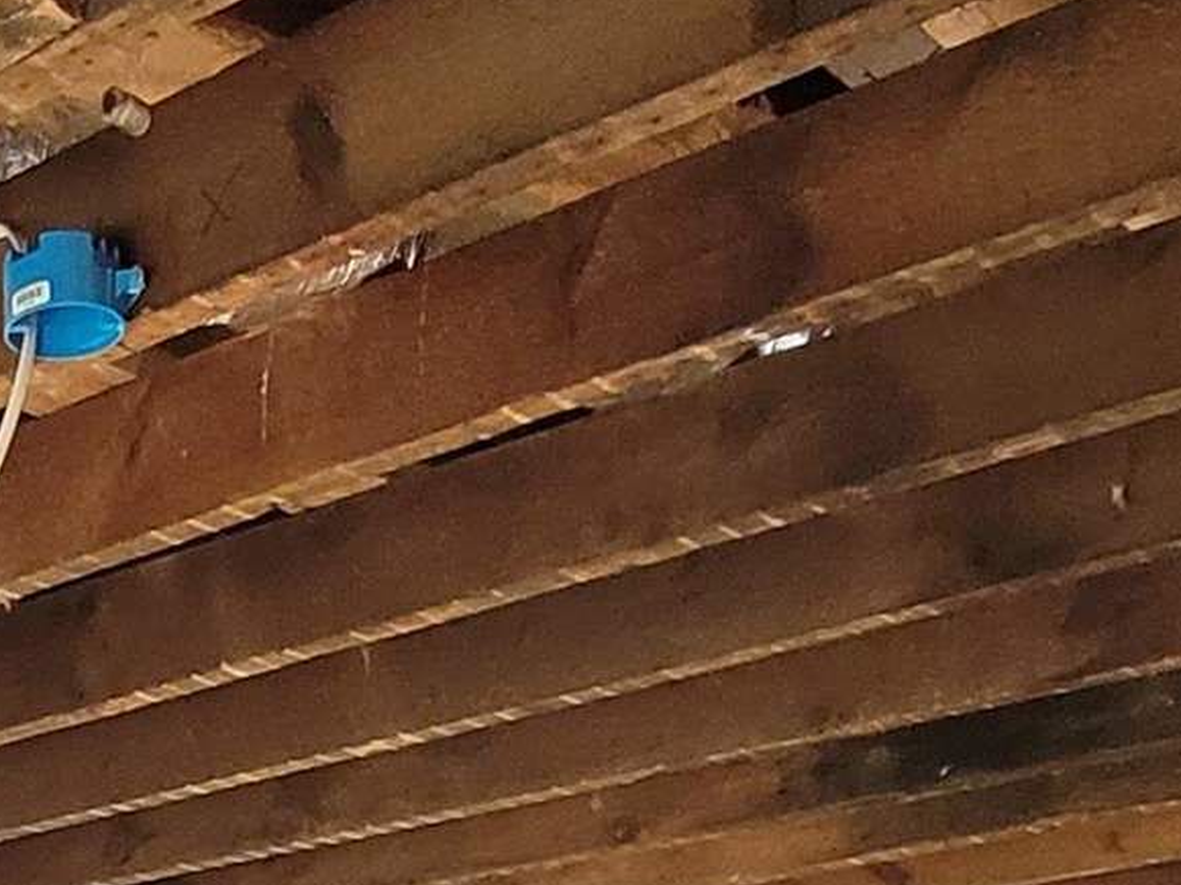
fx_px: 2354
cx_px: 86
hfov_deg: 27.0
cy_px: 1748
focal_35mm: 69
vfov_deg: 16.5
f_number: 2.2
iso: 160
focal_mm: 1.74
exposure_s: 1/60
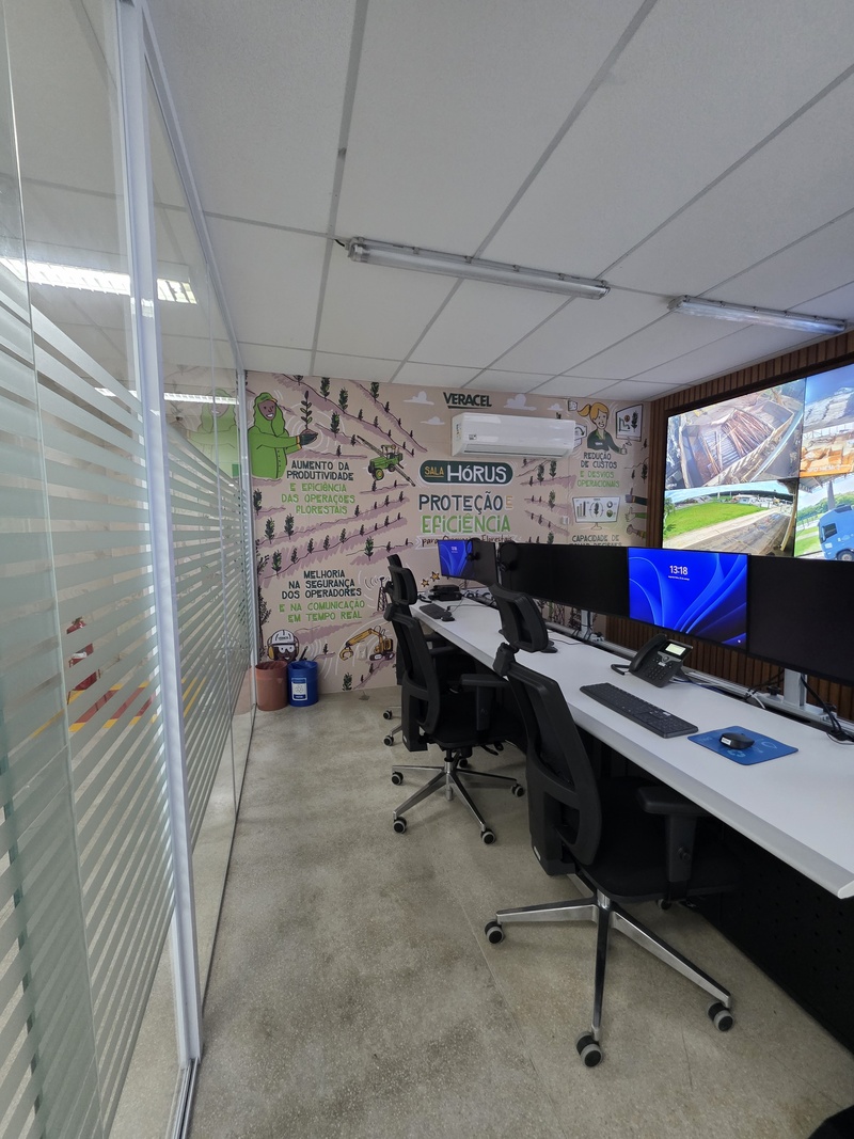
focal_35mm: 13
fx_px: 428
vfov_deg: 106.2
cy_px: 570
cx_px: 427
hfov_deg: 89.9
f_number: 1.9
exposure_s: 1/60
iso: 400
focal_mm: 2.2
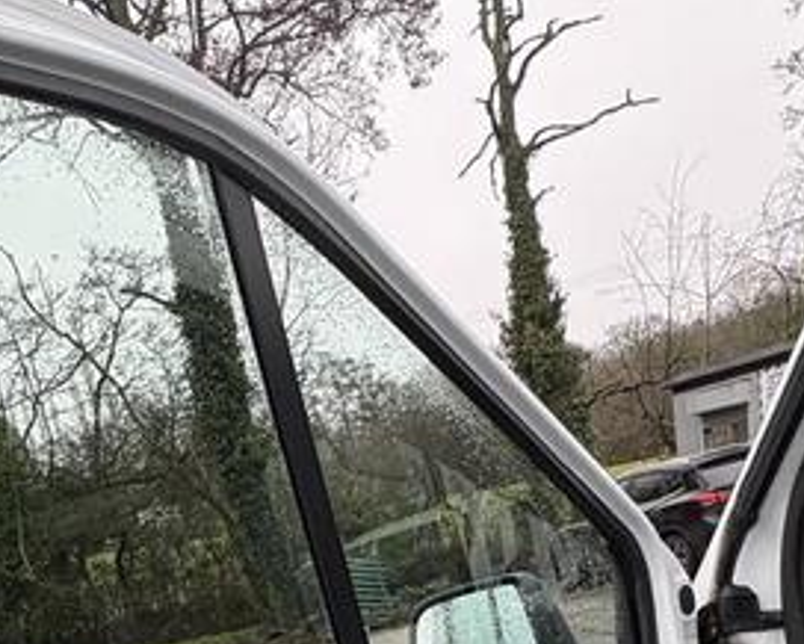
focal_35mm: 45
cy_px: 821
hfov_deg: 40.1
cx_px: 216
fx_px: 1072
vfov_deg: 28.1
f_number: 2.2
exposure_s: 1/99
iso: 50
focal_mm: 2.22
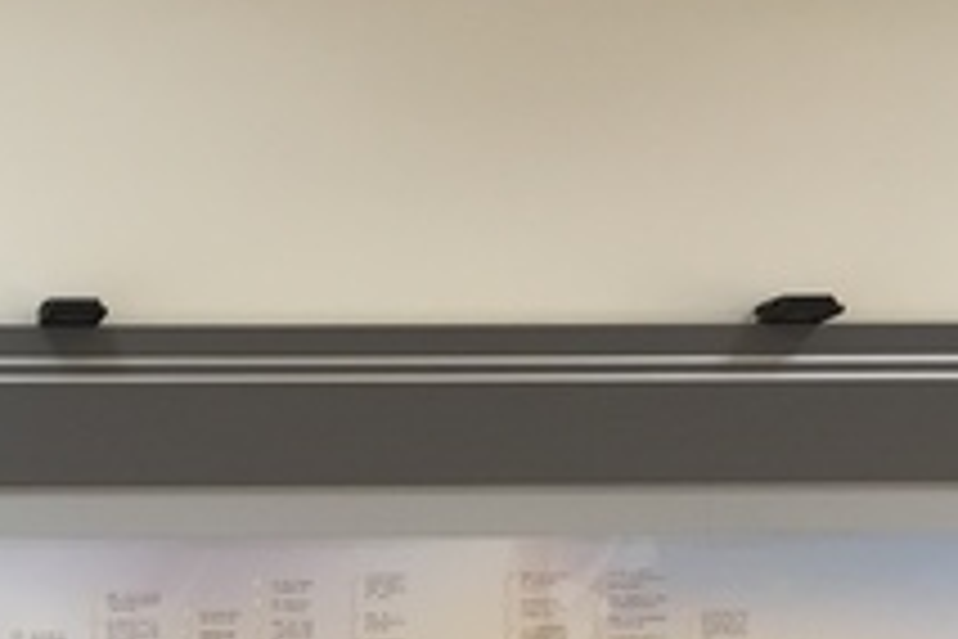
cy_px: 974
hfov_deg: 19.3
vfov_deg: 13.0
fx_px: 2634
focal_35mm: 99
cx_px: -229
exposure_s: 1/30
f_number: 2.2
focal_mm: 4.15
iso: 64
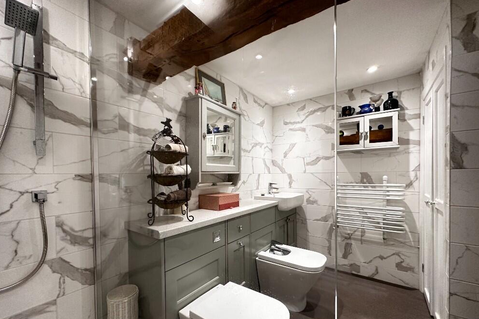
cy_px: 179
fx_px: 200
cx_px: 236
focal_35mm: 15
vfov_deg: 77.0
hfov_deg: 100.4
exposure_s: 1/50
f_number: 2.2
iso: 250
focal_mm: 2.22
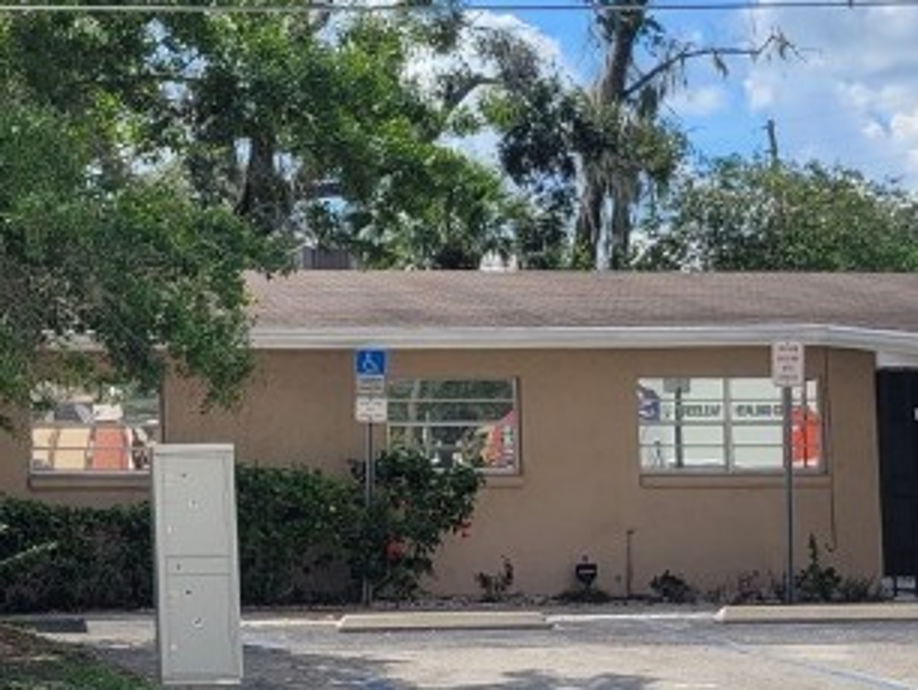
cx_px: -153
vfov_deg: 16.9
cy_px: 210
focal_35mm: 87
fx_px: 2309
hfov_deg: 21.1
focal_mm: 5.4
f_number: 1.8
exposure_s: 1/2805
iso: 40
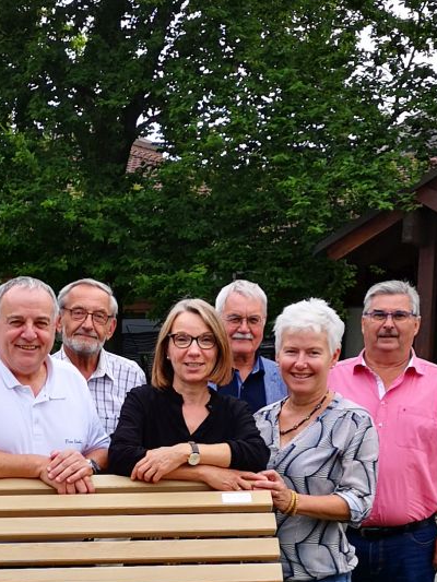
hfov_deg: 17.9
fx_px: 1363
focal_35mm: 81
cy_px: 594
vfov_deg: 23.1
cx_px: 21
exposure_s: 1/713
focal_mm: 3.95
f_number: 1.8
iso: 50
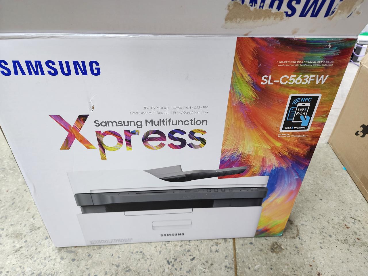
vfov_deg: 58.9
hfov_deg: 73.9
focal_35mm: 23
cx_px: 184
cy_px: 138
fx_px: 245
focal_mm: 6.4
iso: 320
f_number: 1.8
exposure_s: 1/120
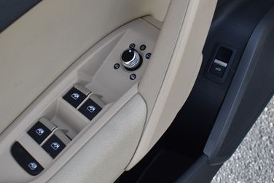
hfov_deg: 42.7
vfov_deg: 29.0
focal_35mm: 46
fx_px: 350
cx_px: 142
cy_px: 56
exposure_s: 1/250
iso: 280
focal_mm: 18
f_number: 5.6
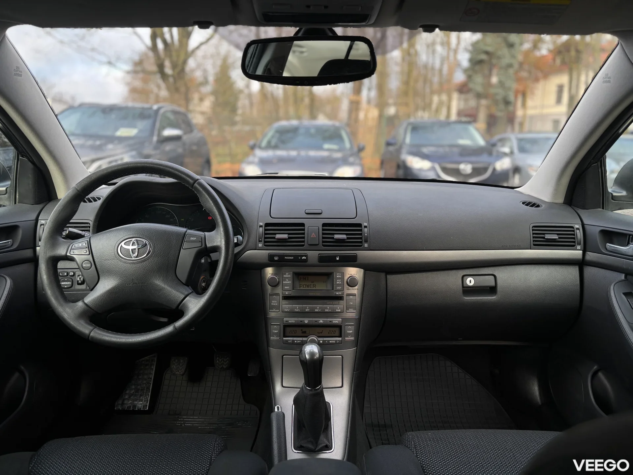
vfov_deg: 53.1
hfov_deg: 67.3
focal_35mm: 26
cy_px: 238
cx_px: 316
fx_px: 475
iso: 40
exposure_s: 1/157
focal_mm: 5.96
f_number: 1.6
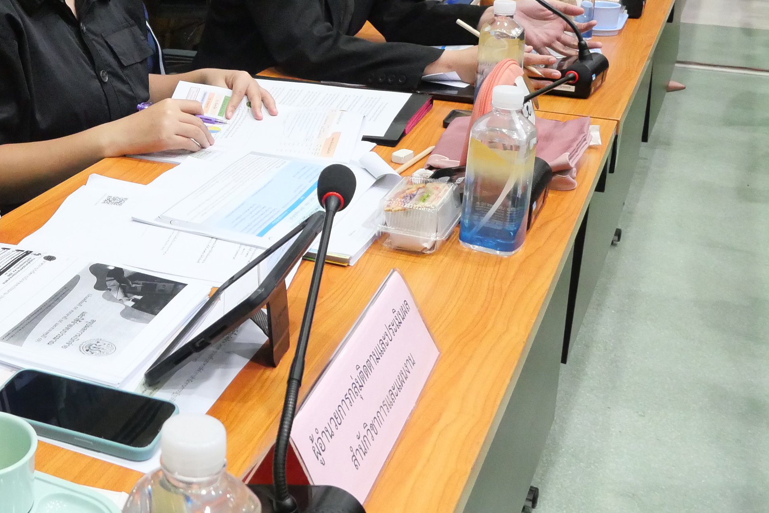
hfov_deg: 38.7
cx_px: 64
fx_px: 1005
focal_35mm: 47
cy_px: 87
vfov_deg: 28.0
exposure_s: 1/80
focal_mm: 12
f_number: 5
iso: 3200
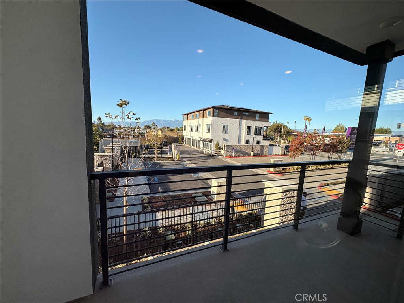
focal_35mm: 14
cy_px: 152
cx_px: 202
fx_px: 163
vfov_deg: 85.7
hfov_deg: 102.1
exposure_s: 1/1048
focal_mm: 2.22
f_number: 2.2
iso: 50
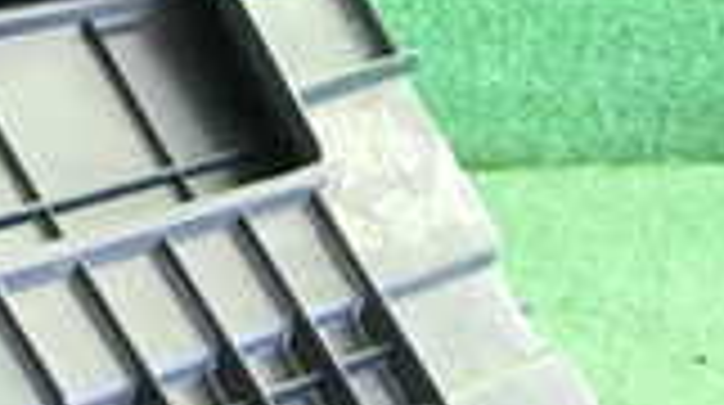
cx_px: -427
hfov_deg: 15.9
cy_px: 842
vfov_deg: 9.2
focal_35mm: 122
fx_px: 2339
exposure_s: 1/125
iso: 1000
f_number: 2.3
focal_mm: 5.4
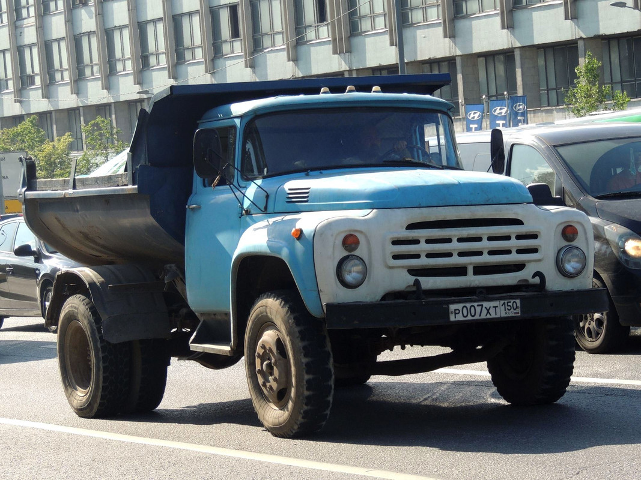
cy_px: 240
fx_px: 2222
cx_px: 320
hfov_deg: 16.4
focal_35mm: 120
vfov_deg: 12.3
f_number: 4.2
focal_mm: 21.4
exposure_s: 1/400
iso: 140
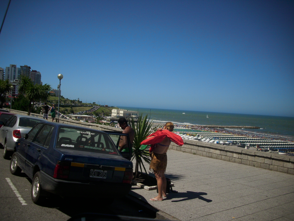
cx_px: 147
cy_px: 110
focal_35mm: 31
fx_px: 263
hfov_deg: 58.4
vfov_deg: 45.4
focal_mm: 6.2
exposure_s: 1/840
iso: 50
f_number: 5.6
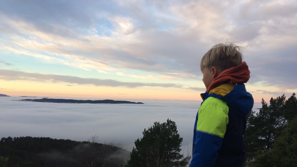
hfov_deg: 61.0
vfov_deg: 36.4
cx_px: 147
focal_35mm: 32
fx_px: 252
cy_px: 108
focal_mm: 4.15
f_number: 2.2
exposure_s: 1/100
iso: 32
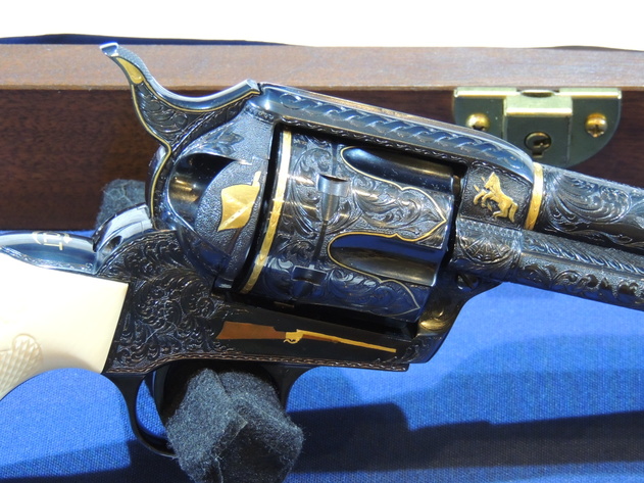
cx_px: 322
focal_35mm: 185
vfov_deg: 8.0
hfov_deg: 10.7
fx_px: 3441
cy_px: 242
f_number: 4.6
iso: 800
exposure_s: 1/20
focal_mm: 33
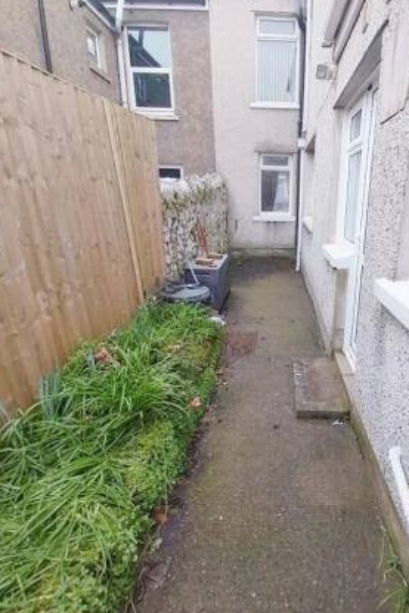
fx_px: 323
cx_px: 295
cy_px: 312
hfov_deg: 61.8
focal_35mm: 19
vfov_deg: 86.9
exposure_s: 1/134
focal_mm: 1.13
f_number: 2.2
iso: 64
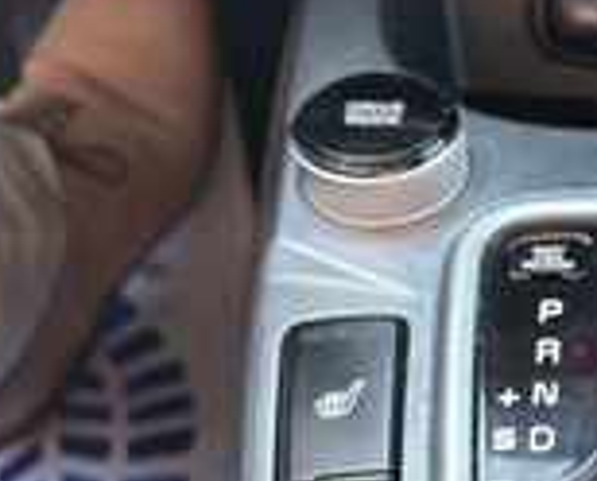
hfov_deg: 24.3
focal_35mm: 69
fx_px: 1222
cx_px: 756
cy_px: 254
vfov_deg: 22.2
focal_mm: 5.96
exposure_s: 1/90
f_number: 1.6
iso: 125
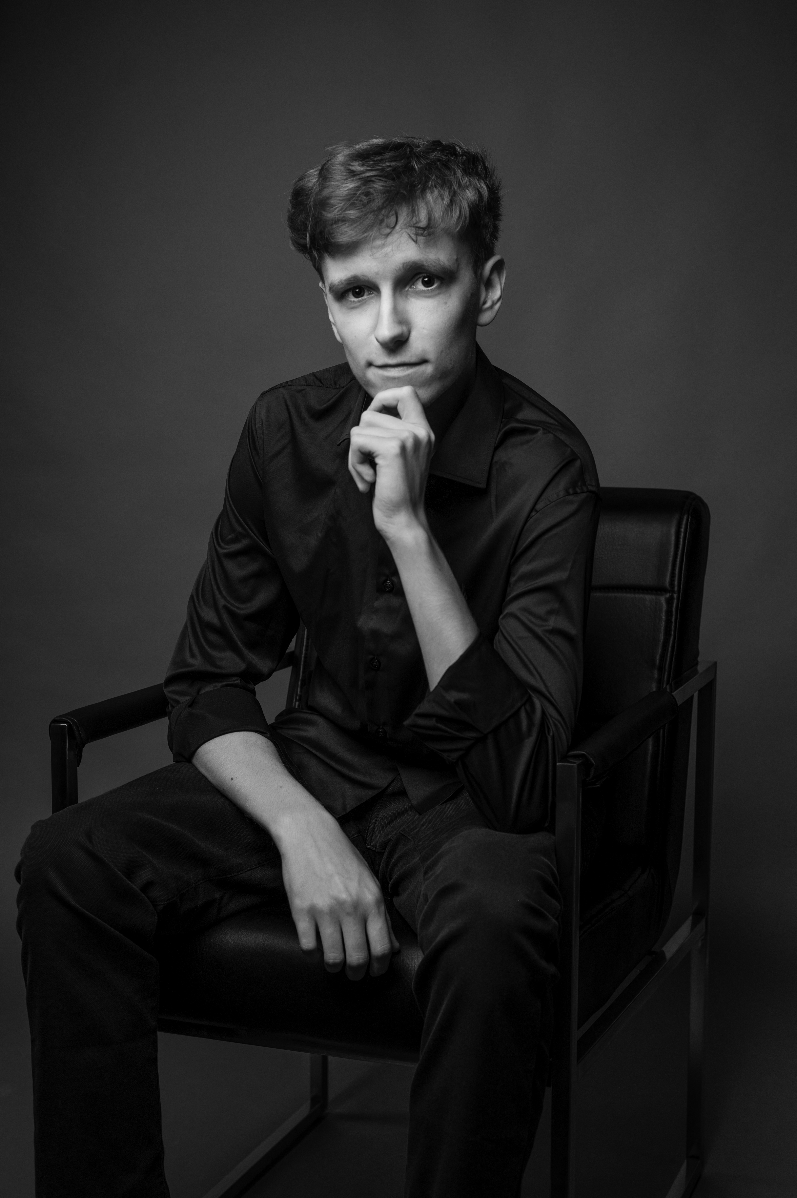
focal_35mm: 50
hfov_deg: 27.0
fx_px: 1663
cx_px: 398
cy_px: 599
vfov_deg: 39.6
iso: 100
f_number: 4.5
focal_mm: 50
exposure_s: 1/100
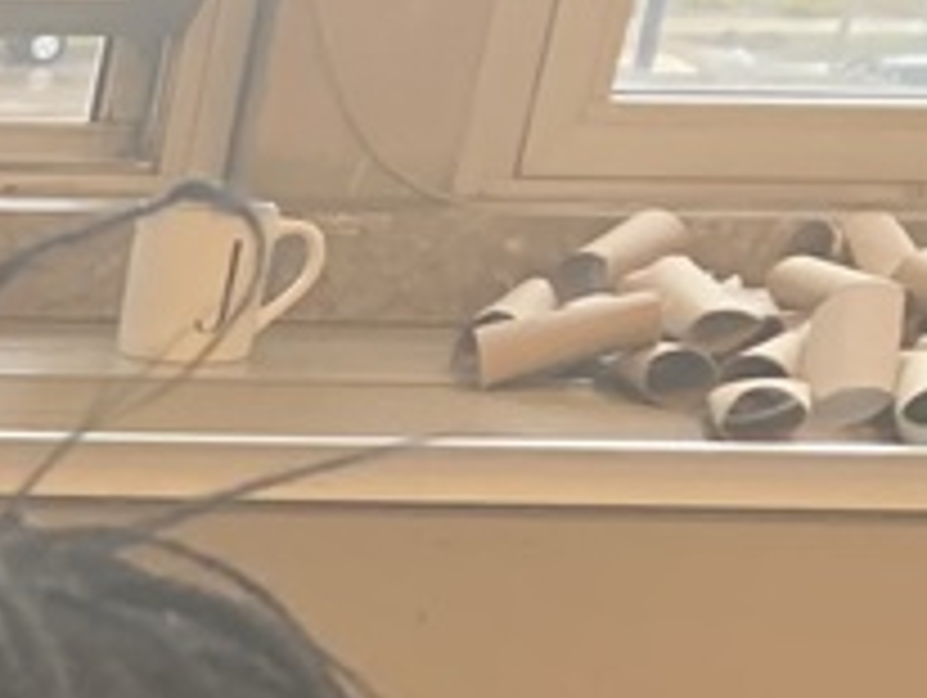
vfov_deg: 10.1
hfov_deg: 12.4
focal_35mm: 129
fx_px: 3459
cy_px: 1675
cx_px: -1206
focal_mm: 4.25
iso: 100
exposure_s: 1/60
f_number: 1.8
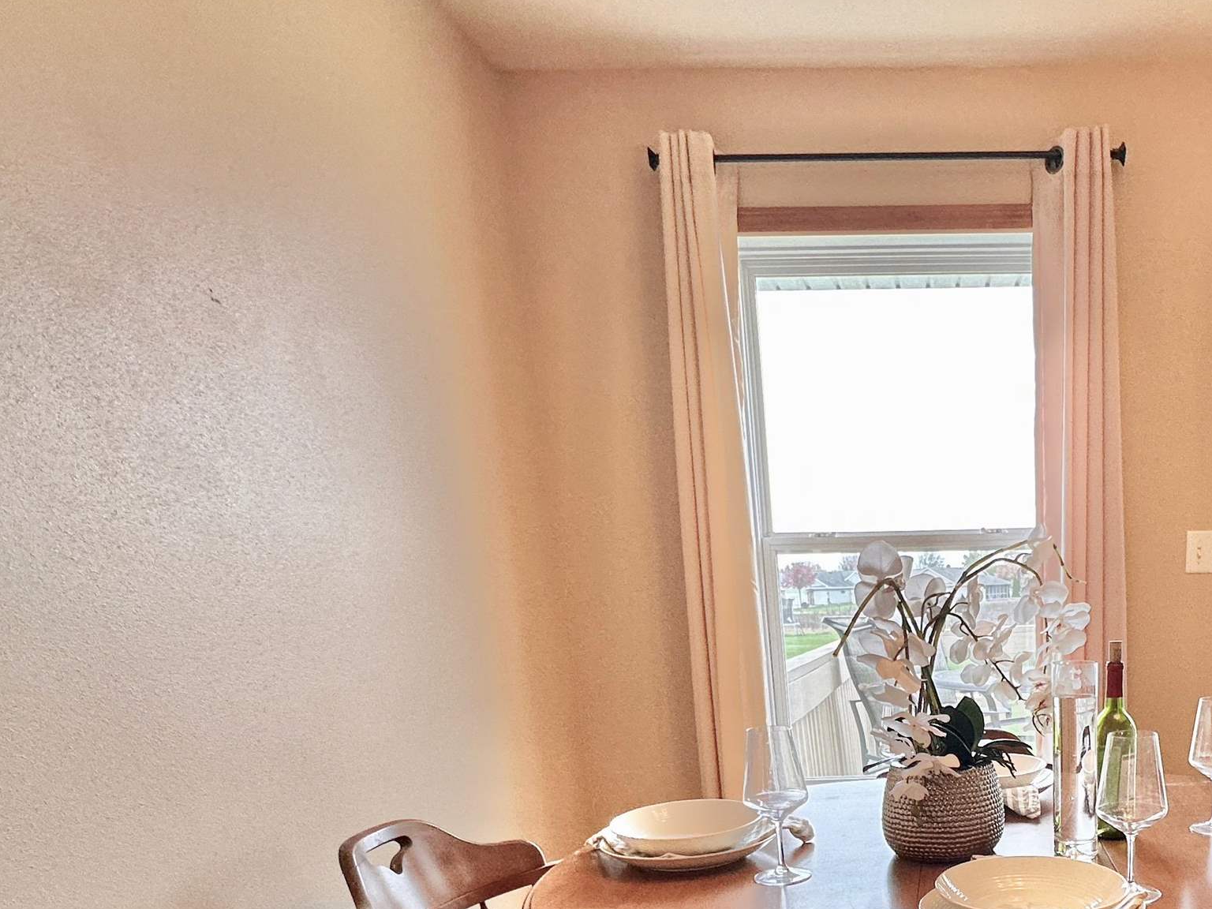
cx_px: 983
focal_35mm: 28
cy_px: 838
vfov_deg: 44.7
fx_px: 980
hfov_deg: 58.2
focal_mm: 2.22
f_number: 2.2
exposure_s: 1/120
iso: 125
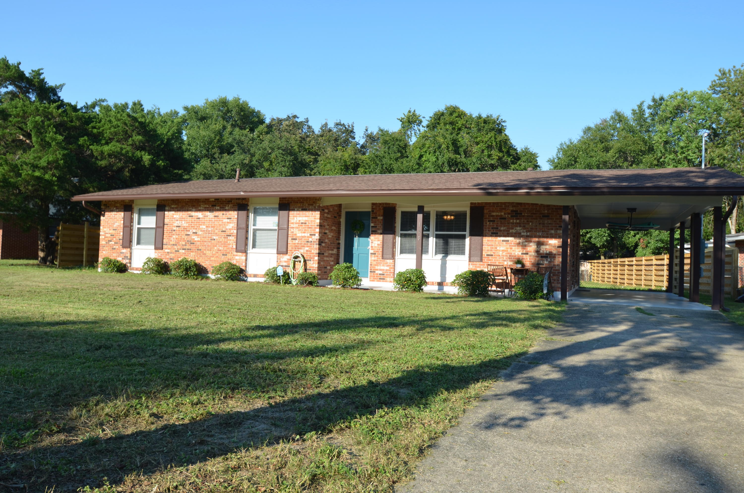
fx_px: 526
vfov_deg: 50.2
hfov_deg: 70.5
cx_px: 372
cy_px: 246
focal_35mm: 26
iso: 125
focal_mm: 17
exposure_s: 1/250
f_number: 8
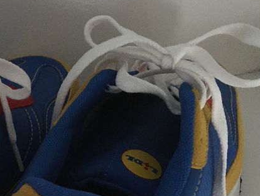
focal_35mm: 70
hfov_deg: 26.1
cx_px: -10
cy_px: 228
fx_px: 526
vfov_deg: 19.9
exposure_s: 1/17
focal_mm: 4.15
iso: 250
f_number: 2.2
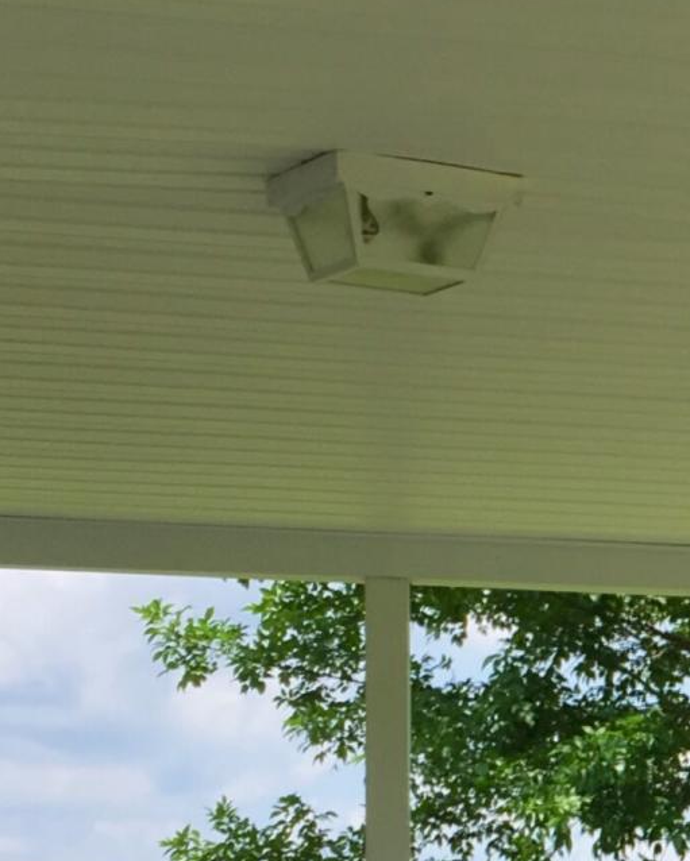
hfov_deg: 10.6
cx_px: 1376
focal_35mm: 133
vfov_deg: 14.0
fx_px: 3393
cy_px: 1030
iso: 25
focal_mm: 4.15
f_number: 2.2
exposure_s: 1/3344
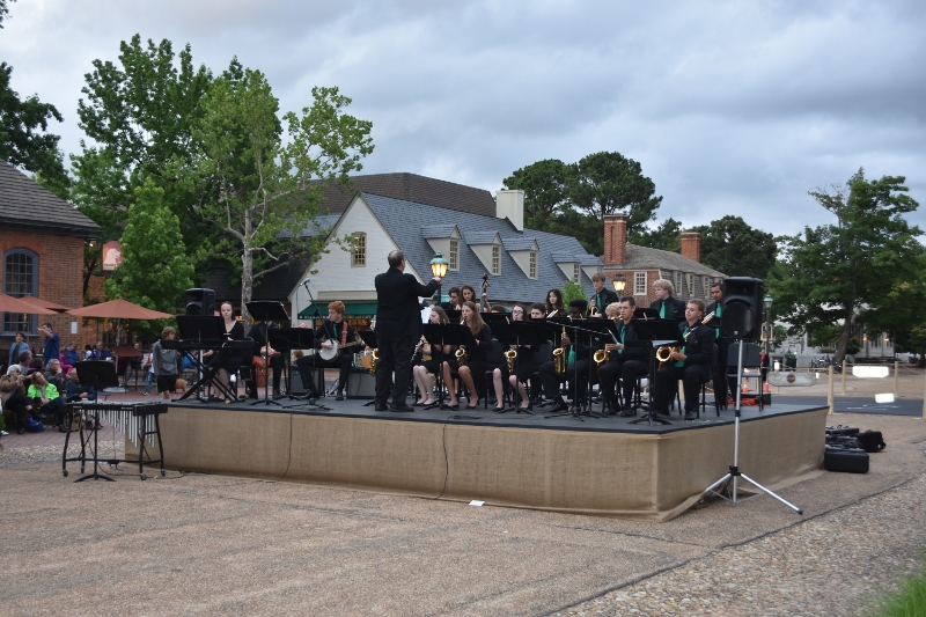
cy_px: 308
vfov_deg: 30.8
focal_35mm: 44
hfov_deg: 45.0
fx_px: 1119
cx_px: 463
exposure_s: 1/100
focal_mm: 29
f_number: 4.5
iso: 400
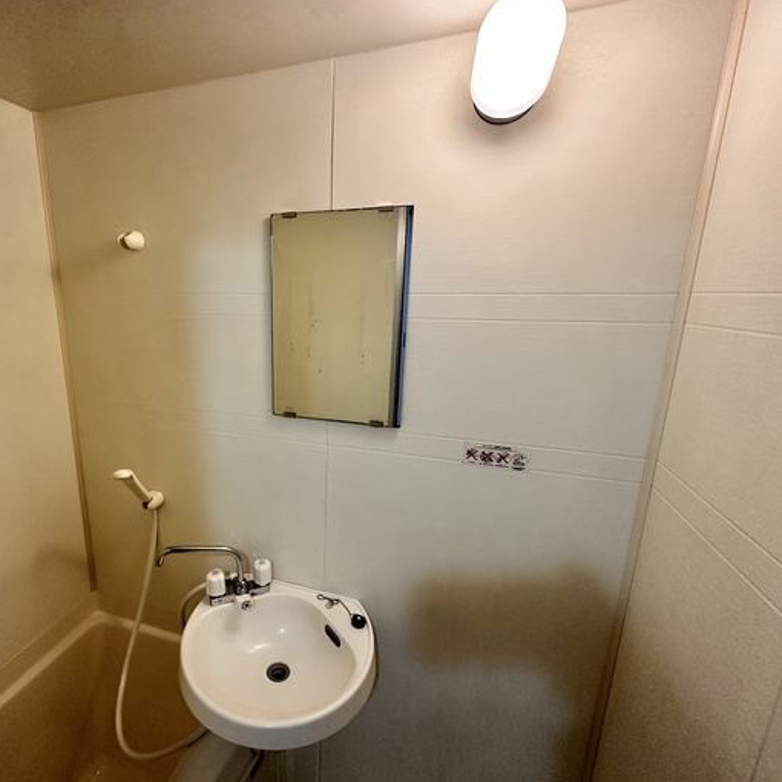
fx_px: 434
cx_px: 296
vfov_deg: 84.0
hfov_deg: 82.5
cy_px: 392
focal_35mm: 17
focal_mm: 2.22
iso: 200
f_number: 2.2
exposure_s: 1/60
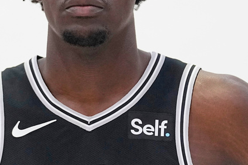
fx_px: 3429
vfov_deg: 2.8
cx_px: 88
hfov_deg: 4.1
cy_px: 18
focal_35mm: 498
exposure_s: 1/200
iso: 2500
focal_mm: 137
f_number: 2.8
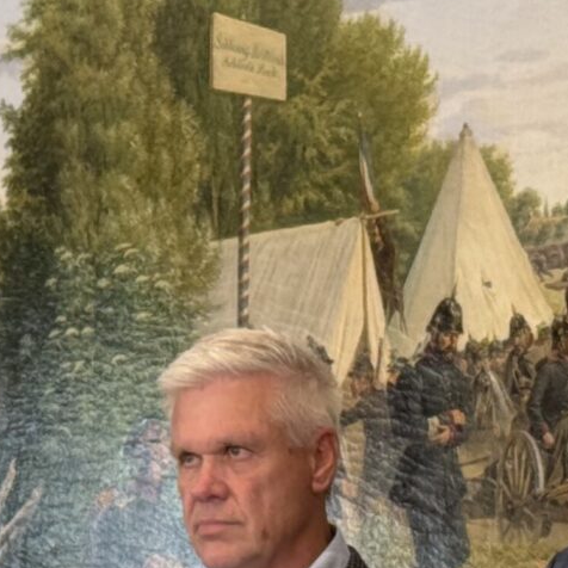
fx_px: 4233
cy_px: 630
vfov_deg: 7.6
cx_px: 290
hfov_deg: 7.7
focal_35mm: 228
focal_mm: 6.76
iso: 100
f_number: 1.78
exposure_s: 1/64
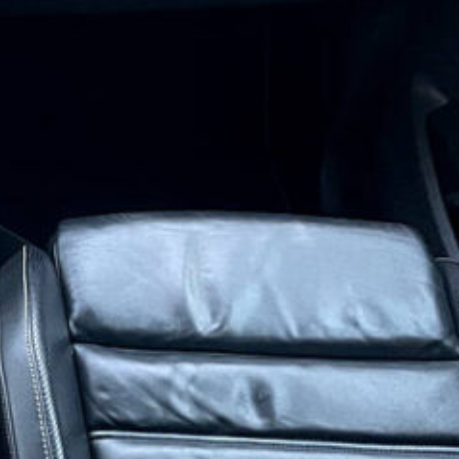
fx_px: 1155
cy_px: 123
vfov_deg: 22.3
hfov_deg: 20.0
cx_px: -190
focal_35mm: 77
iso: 500
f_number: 1.6
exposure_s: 1/37
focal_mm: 4.2
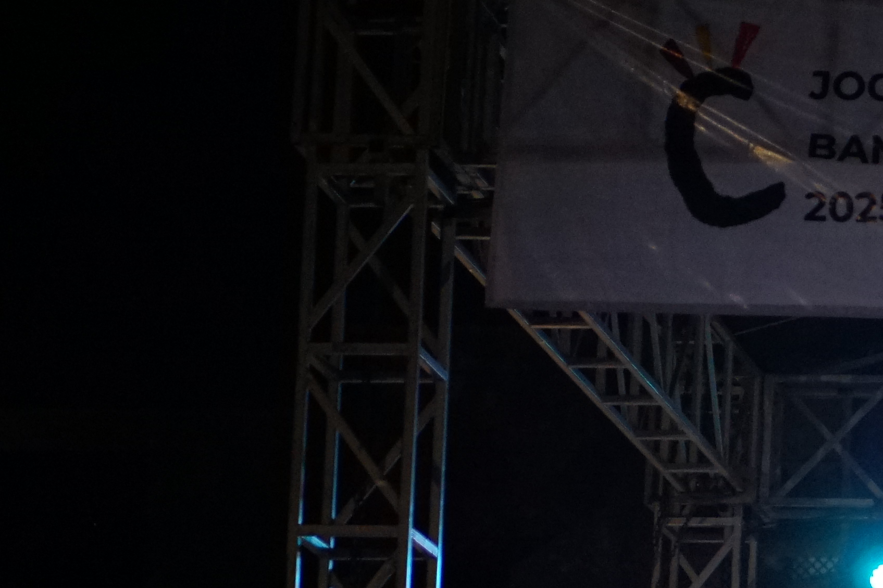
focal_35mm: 177
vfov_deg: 7.6
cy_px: 855
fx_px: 4341
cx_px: 1539
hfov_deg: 10.9
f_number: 1.8
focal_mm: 50
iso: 1600
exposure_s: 1/200
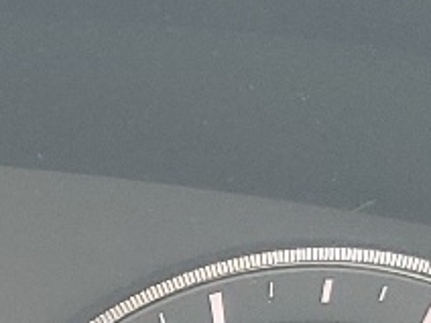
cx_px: -374
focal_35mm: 196
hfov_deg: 9.5
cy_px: 465
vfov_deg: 7.5
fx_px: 2440
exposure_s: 1/60.2
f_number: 1.5
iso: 64
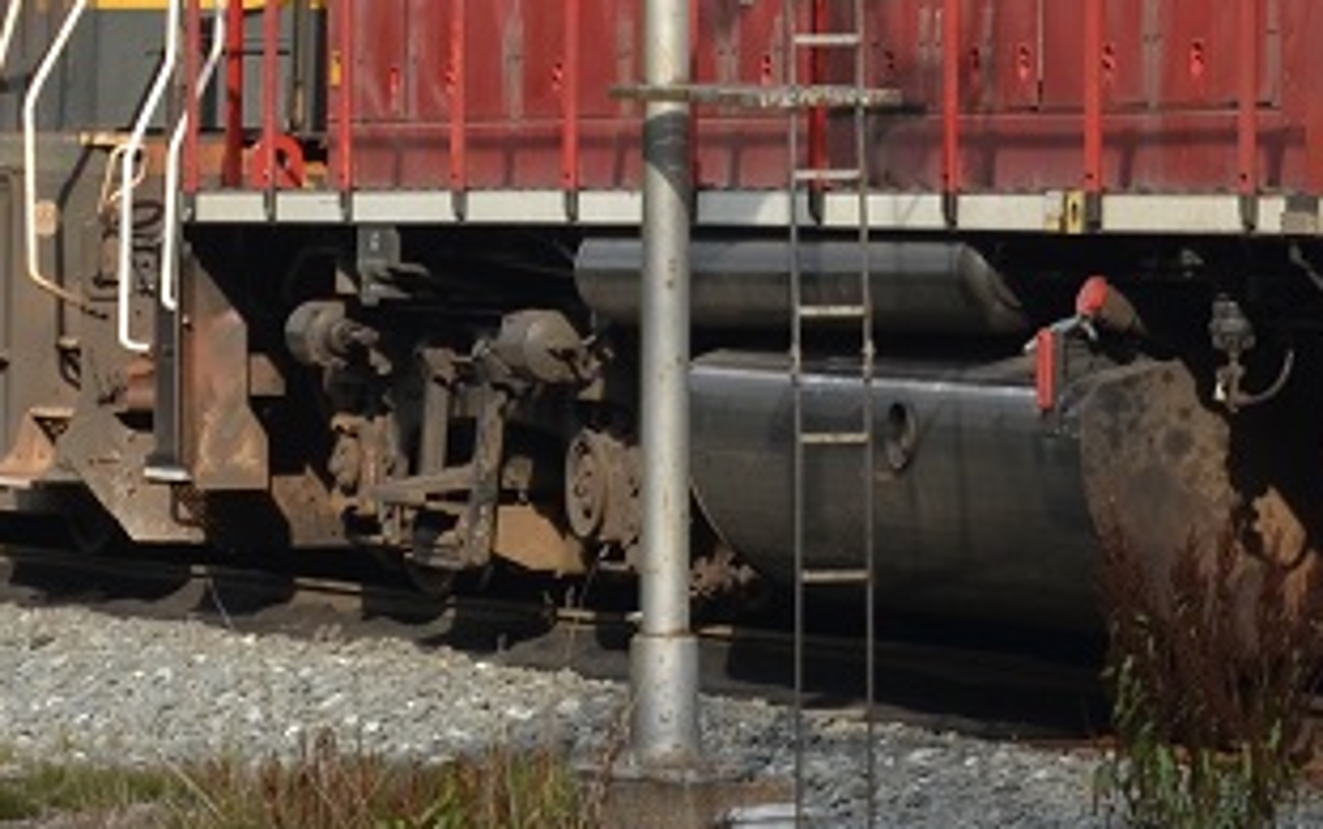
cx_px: 808
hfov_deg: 7.4
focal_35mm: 282
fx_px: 10180
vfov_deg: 4.7
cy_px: -104
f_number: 8
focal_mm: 45
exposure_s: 1/250
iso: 180
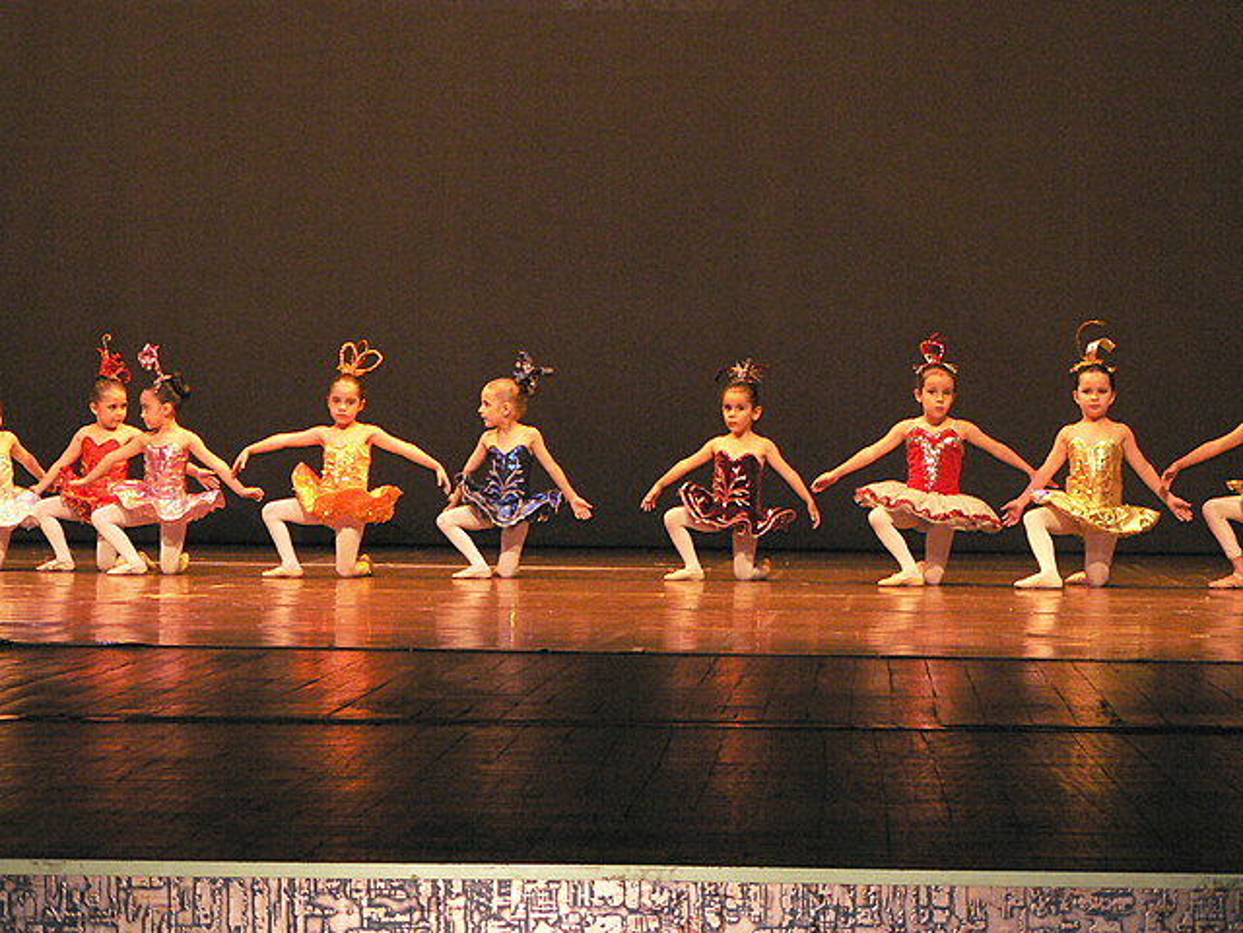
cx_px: 622
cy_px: 466
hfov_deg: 15.2
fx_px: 4668
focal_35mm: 130
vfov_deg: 11.4
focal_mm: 21.6
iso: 400
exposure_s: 1/60
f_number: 3.2
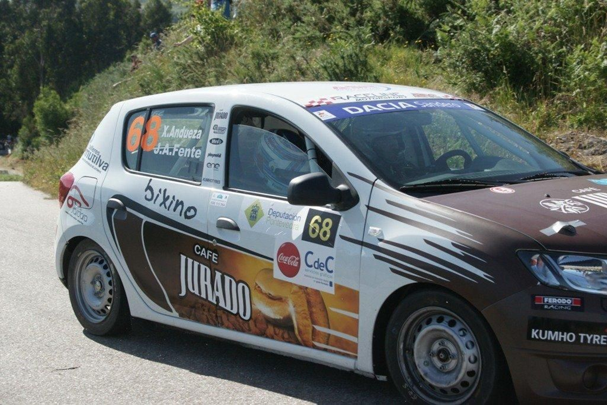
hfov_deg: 28.8
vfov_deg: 19.5
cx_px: 304
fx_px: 1180
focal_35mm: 70
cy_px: 202
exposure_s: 1/1600
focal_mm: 70
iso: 800
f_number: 8
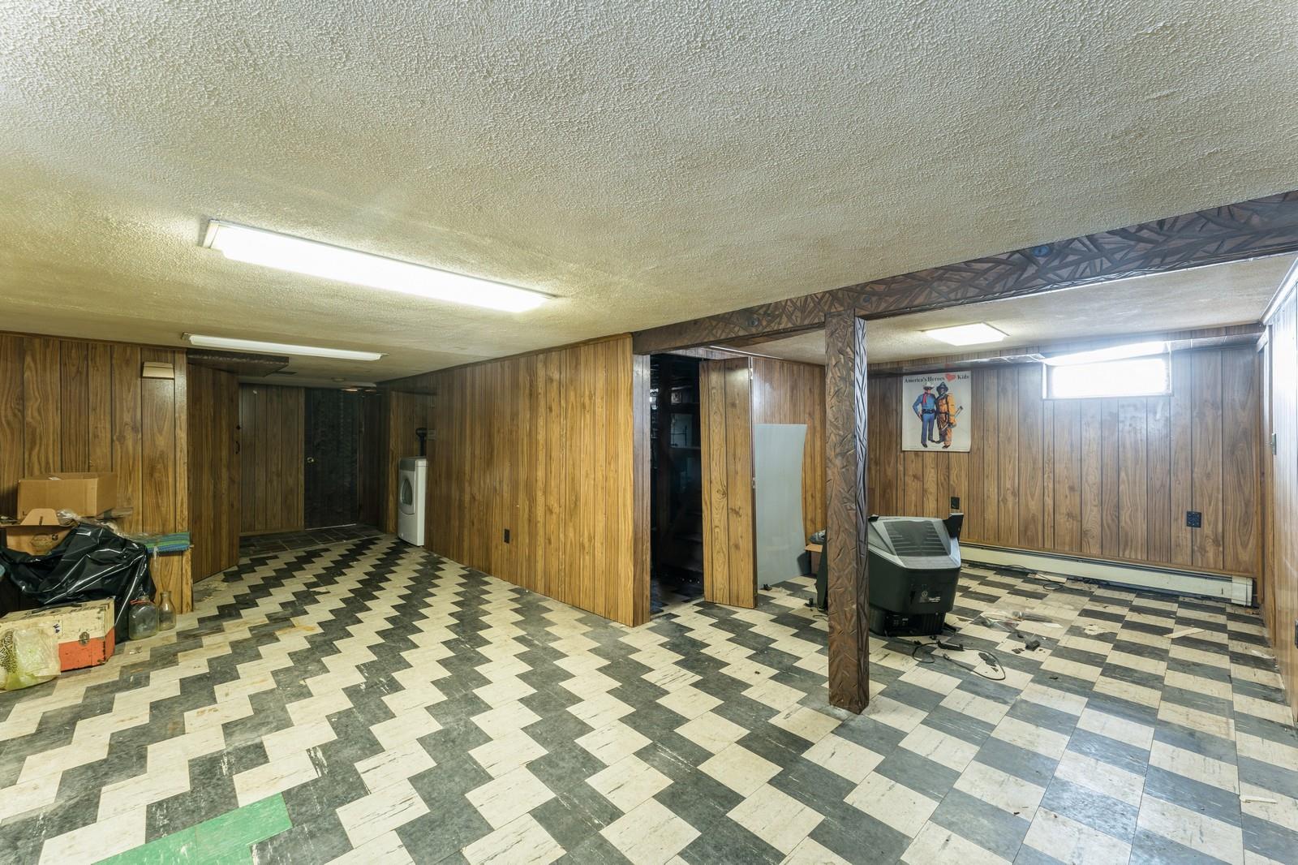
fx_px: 505
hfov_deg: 104.3
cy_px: 432
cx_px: 649
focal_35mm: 14
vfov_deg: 81.2
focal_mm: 14
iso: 100
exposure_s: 13
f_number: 13
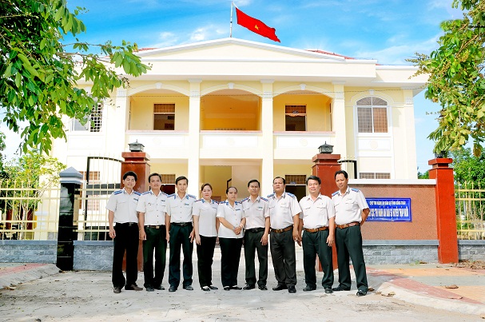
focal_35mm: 30
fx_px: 404
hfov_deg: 62.0
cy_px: 161
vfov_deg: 43.5
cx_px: 242
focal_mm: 20
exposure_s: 1/200
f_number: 8
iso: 250
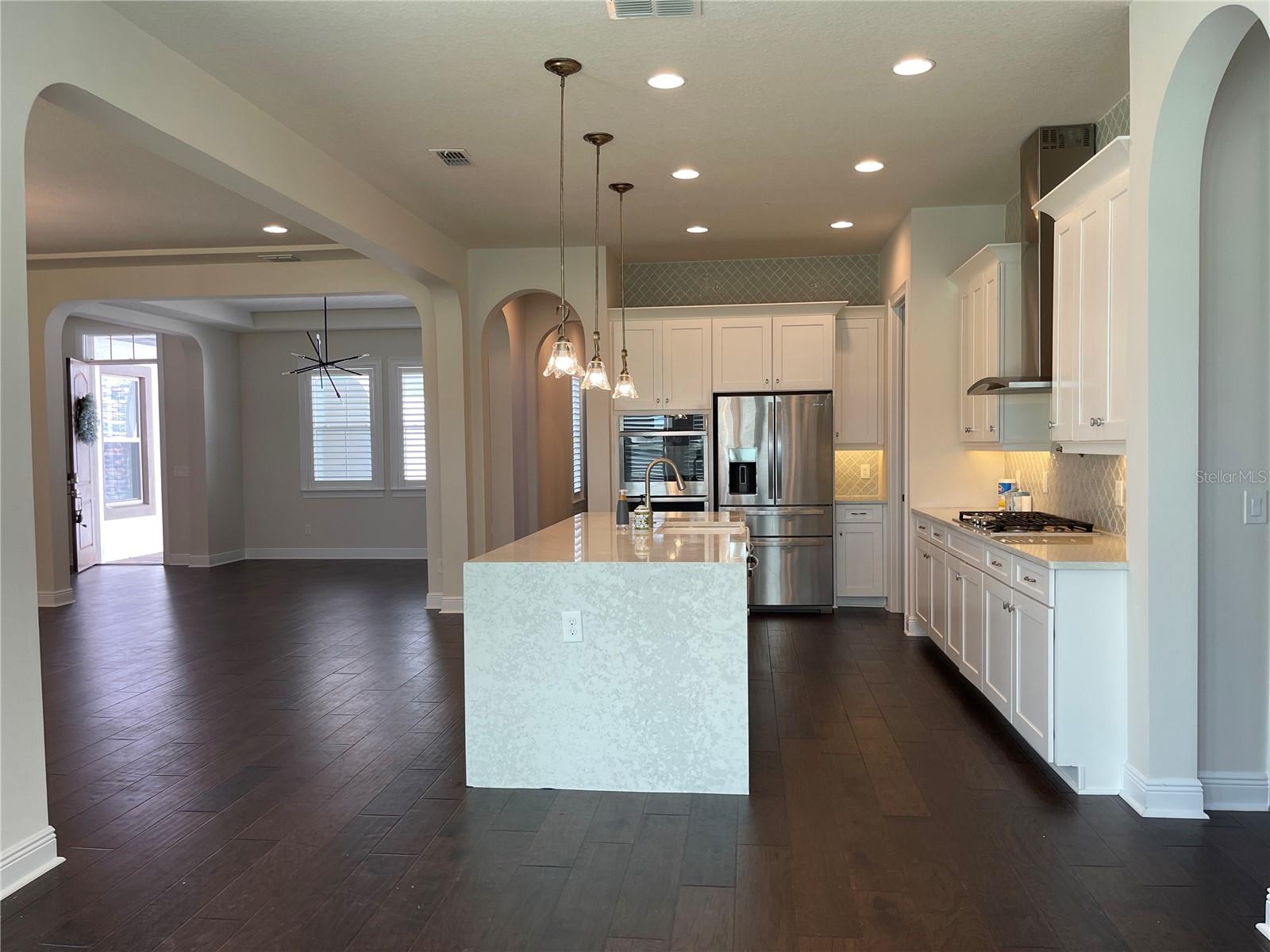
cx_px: 635
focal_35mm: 26
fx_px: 954
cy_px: 476
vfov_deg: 53.1
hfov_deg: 67.3
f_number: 1.6
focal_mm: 5.1
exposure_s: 1/120
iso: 64
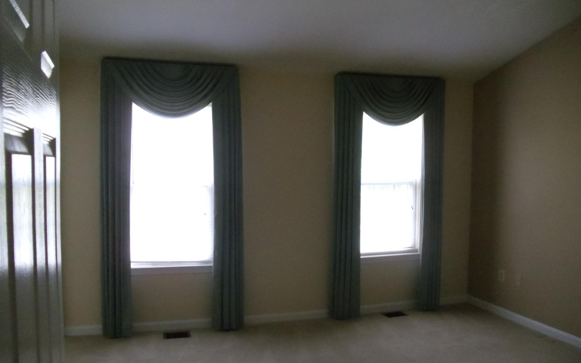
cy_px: 208
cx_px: 290
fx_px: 744
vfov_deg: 27.4
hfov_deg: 42.6
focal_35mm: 47
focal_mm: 6
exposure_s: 1/125
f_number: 3.5
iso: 800
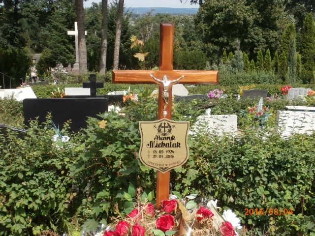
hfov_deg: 40.4
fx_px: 428
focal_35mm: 47
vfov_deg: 30.9
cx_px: 158
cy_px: 118
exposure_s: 1/500
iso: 100
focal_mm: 8.29
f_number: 4.2
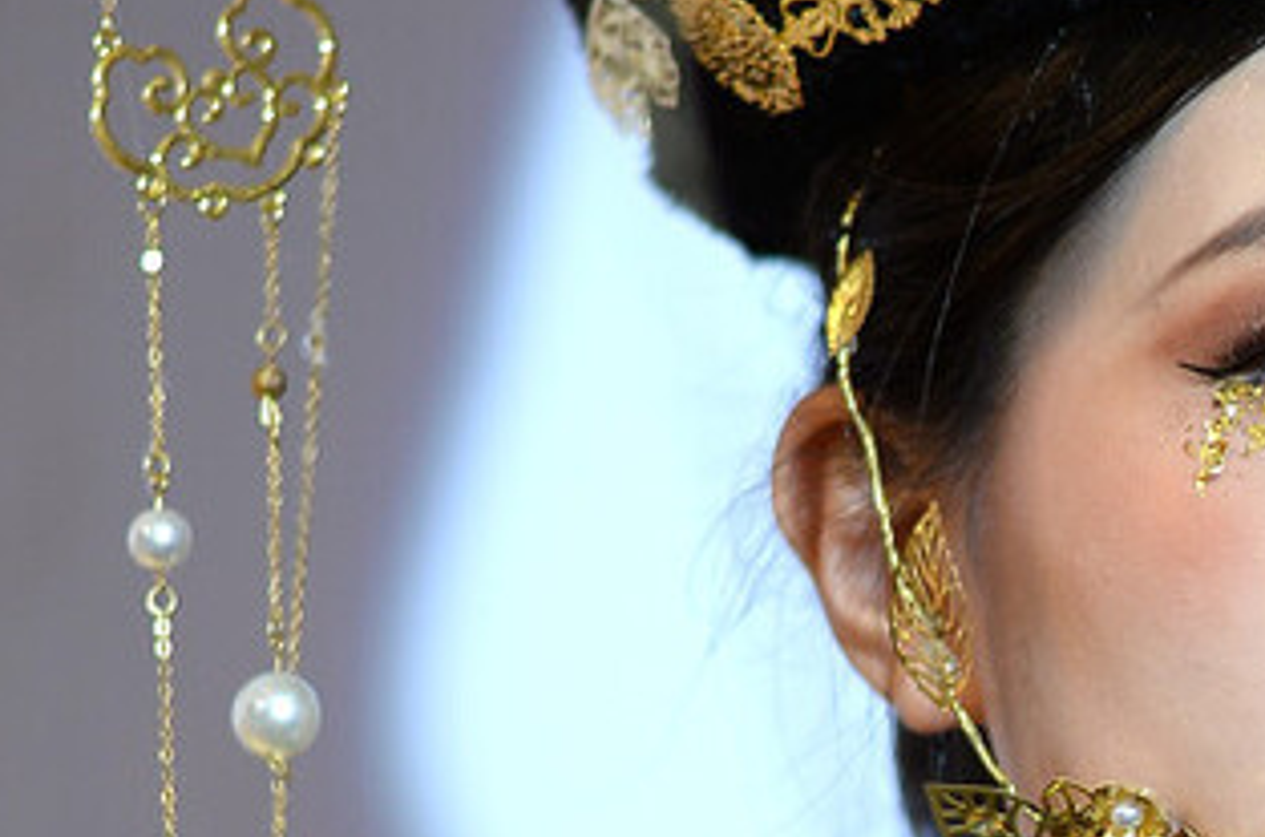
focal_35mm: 192
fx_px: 6730
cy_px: 877
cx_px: 1382
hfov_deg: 10.6
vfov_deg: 7.1
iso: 500
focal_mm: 50
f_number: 1.8
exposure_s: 1/250
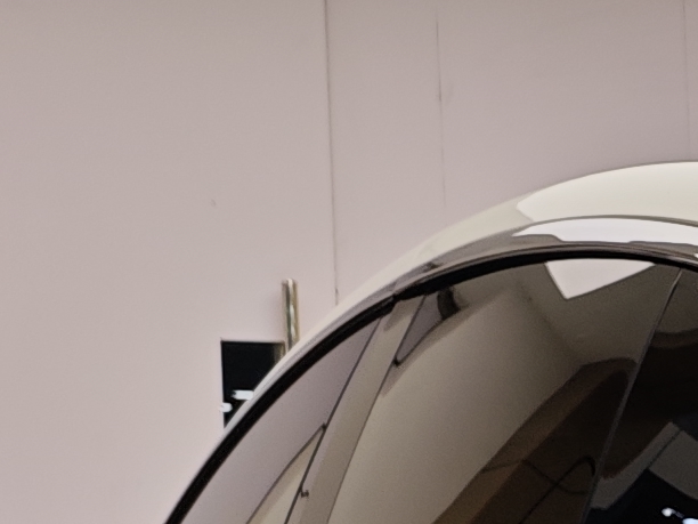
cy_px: 912
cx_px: 1387
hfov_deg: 11.6
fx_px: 3105
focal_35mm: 154
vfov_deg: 9.2
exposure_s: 1/100
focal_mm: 8.7
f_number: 1.9
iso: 200
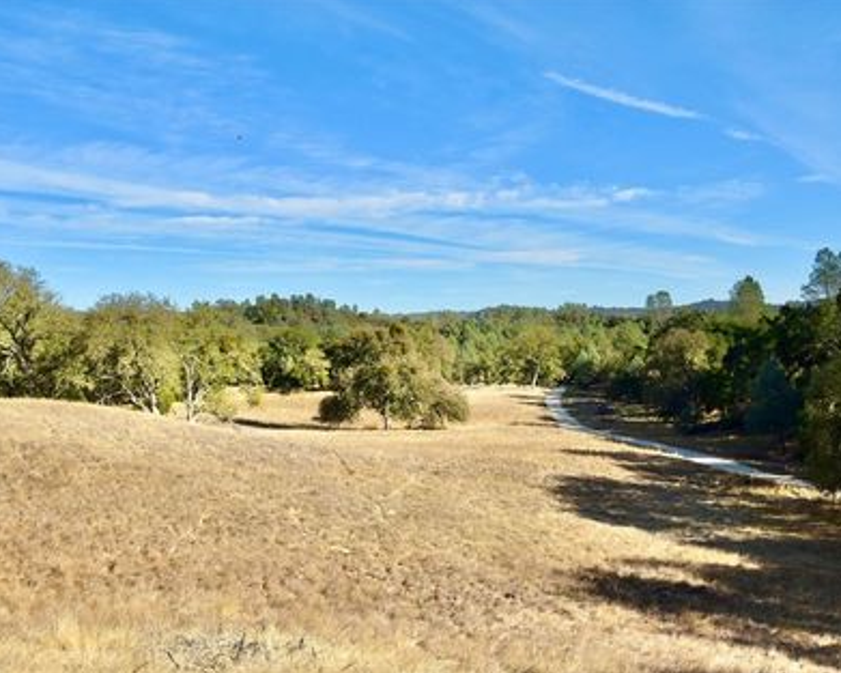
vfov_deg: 41.2
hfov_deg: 50.2
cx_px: 462
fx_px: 896
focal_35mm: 36
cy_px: 352
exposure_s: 1/400
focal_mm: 20
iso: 400
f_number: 11
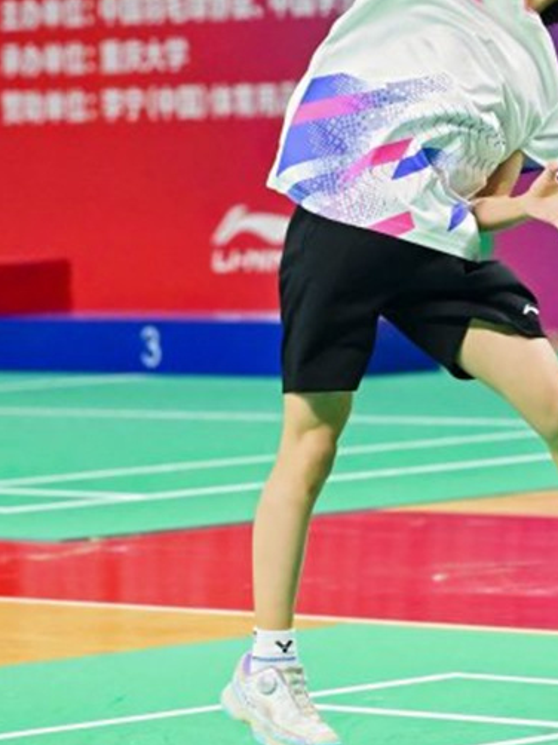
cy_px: 93
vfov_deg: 8.4
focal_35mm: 235
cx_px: 423
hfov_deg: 6.3
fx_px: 5055
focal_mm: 102
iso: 6400
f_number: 4
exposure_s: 1/1000
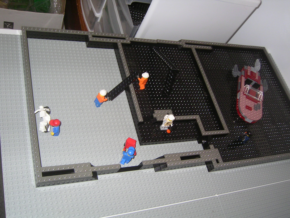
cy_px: 109
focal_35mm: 36
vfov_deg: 39.7
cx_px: 145
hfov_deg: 51.4
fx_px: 302
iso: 100
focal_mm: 5.6
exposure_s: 1/30
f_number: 2.8
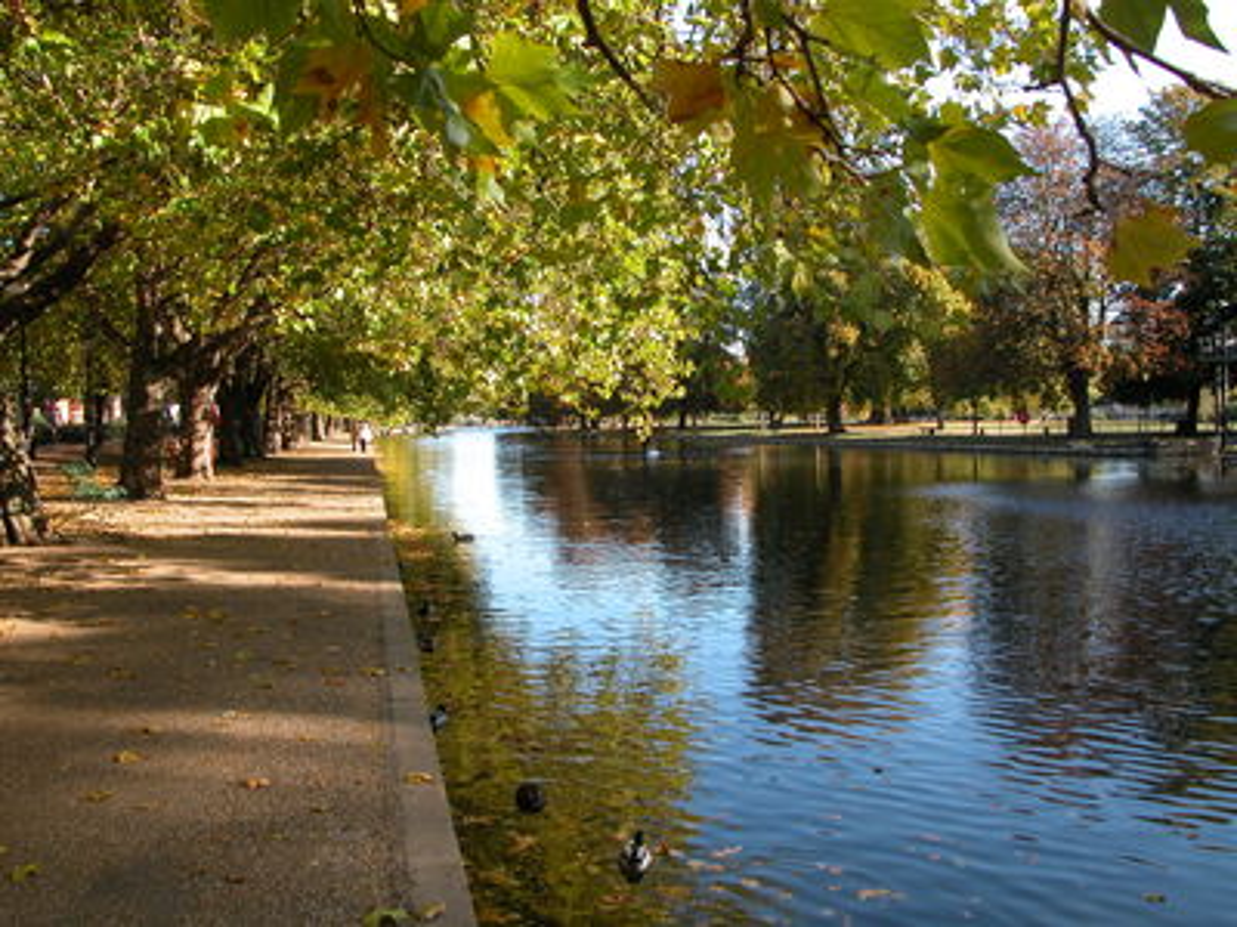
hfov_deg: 52.6
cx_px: 618
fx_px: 1251
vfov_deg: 40.7
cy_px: 464
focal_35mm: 35
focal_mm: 8.9
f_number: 4.5
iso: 100
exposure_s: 1/150
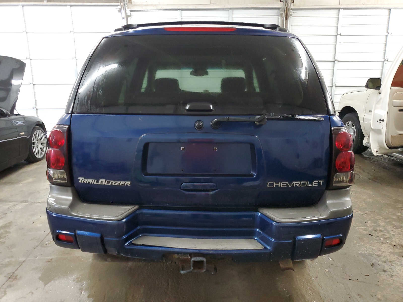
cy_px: 151
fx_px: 303
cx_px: 202
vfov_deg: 53.1
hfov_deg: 67.3
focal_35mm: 26
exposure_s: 1/30
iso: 285
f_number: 1.5
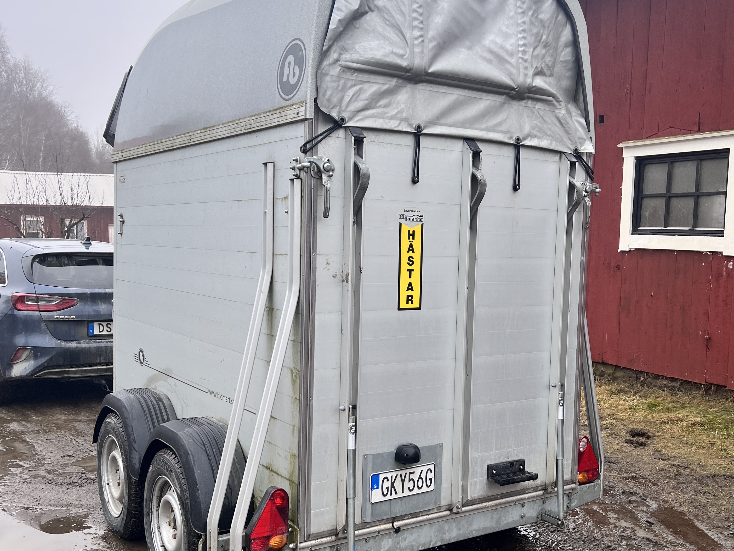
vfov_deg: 49.7
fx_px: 594
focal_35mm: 28
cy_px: 291
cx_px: 391
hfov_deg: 63.4
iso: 50
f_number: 1.5
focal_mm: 5.7
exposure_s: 1/611
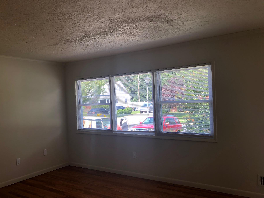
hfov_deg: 58.3
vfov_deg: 45.4
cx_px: 122
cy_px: 108
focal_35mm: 31
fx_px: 236
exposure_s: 1/120
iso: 32
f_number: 1.8
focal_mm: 3.99
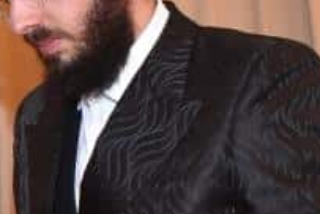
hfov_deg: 14.1
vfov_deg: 10.1
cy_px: 158
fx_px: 1211
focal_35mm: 136
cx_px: -166
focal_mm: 18
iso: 2000
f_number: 5.6
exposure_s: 1/100
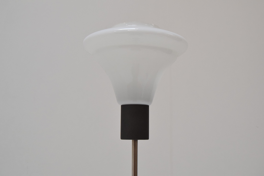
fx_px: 341
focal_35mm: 46
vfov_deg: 29.0
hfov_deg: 42.3
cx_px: 132
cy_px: 88
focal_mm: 31
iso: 1600
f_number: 8
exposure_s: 1/250
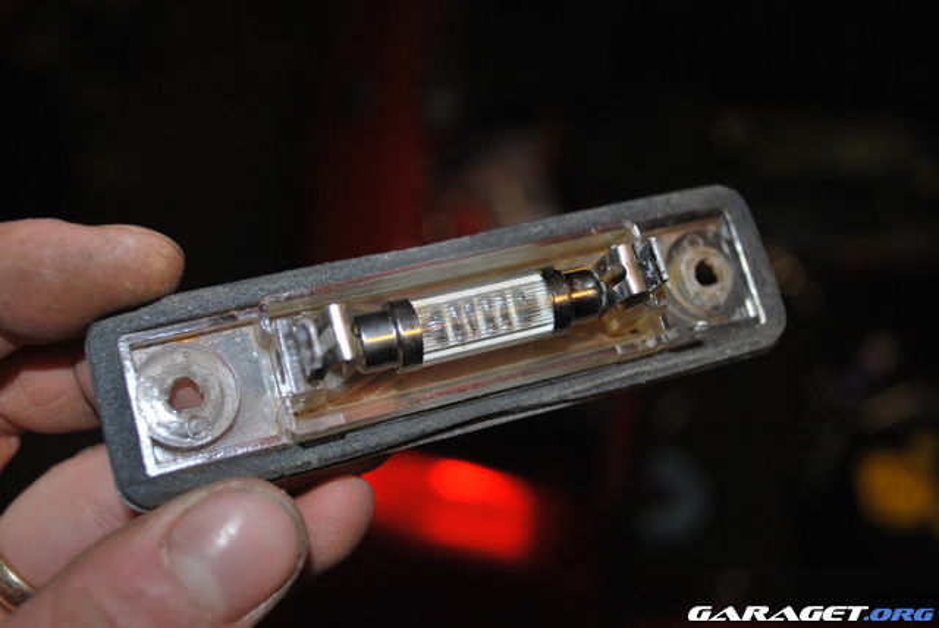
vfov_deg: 29.9
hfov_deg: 43.6
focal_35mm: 45
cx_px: 470
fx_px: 1175
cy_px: 314
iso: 100
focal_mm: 30
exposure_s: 1/60
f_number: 4.8
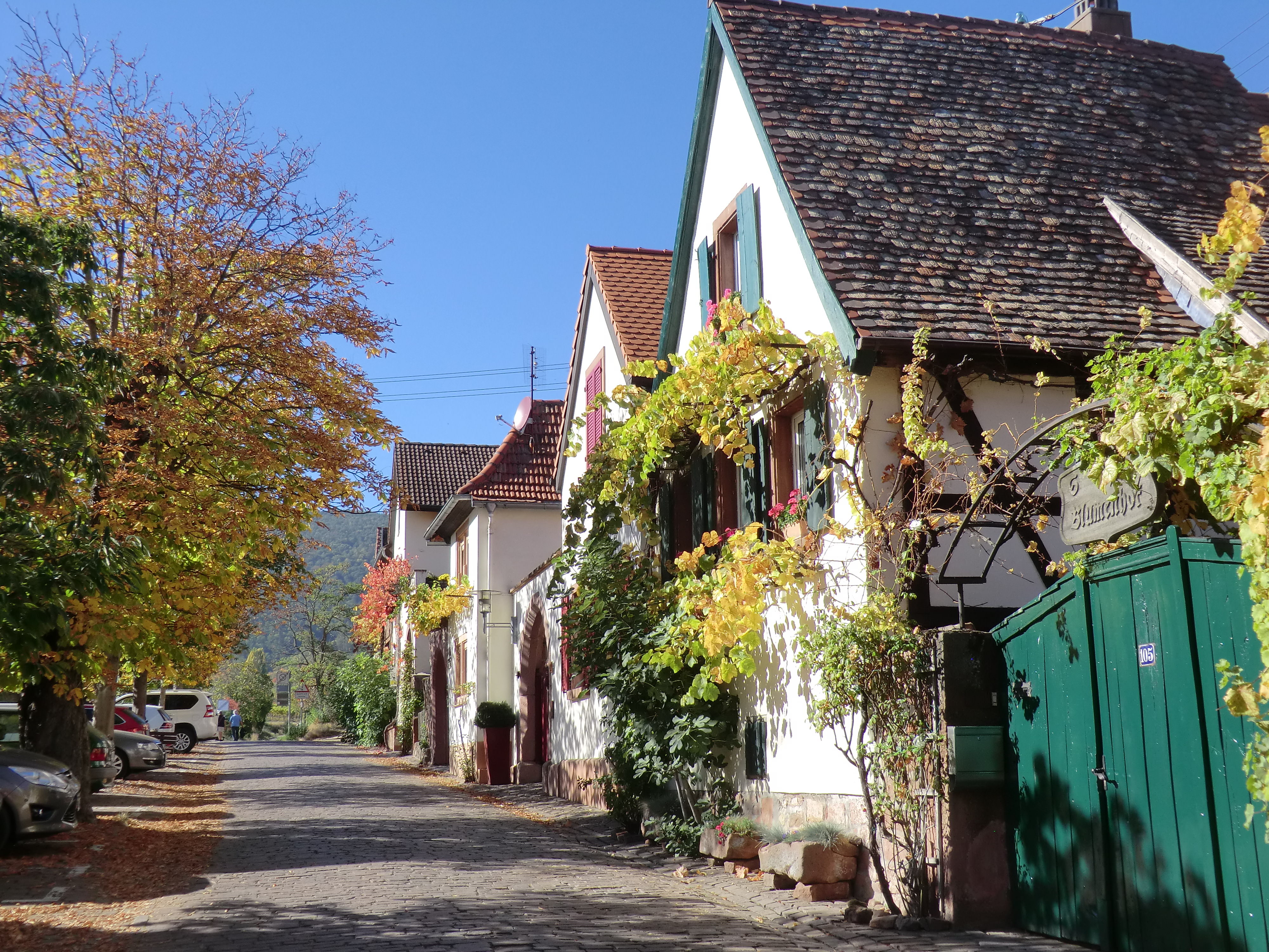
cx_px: 634
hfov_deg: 46.8
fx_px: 1466
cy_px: 476
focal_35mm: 40
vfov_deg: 36.0
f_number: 3.8
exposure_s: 1/400
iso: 64
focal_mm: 7.1
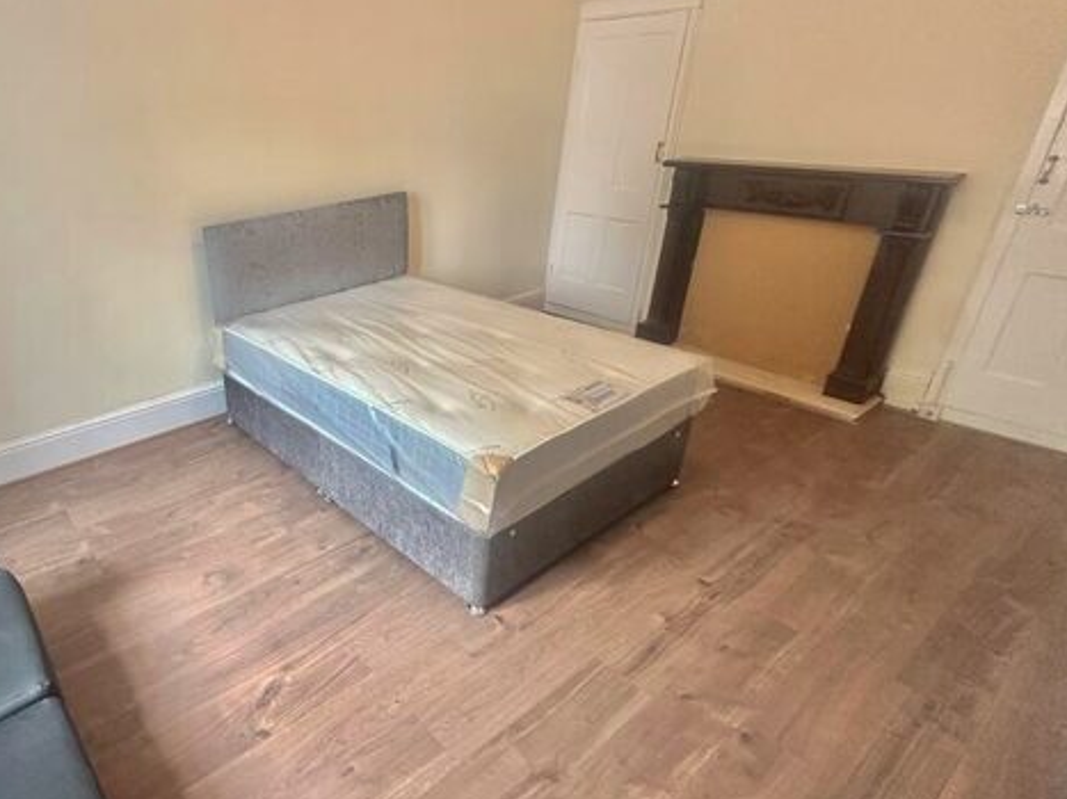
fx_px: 647
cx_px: 313
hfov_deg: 75.2
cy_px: 389
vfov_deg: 63.4
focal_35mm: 21
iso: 250
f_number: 2.2
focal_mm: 2.22
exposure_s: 1/99
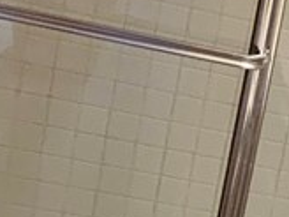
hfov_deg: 10.4
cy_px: 312
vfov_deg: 8.1
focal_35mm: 181
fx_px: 1511
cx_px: 500
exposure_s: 1/60
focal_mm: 3
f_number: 1.8
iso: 80
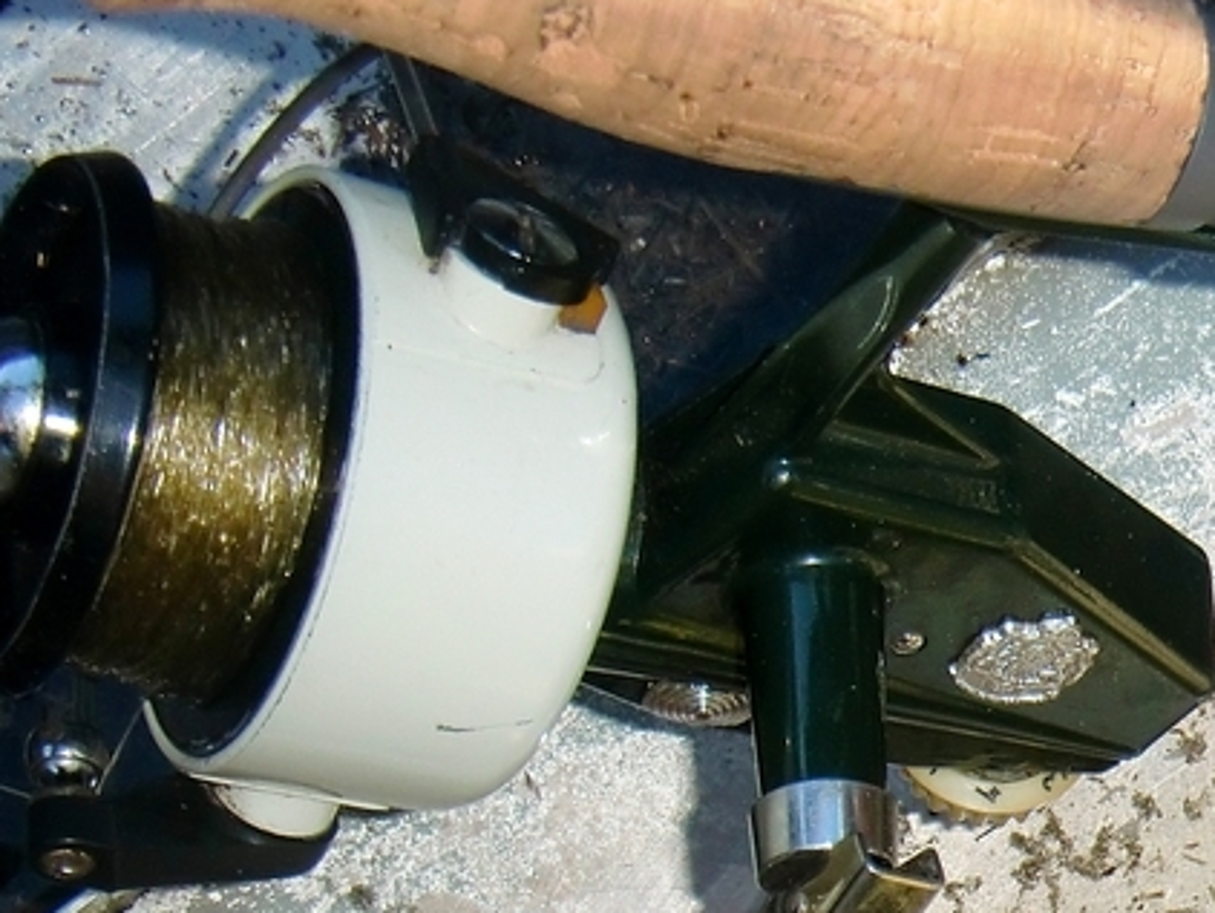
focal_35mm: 108
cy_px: 1184
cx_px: 1546
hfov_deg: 17.2
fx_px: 3793
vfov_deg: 13.2
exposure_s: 1/125
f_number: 3.9
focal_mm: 6.66
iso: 64
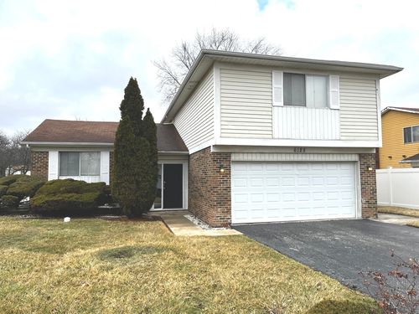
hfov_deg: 67.3
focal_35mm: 26
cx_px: 210
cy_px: 157
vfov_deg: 53.1
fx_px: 315
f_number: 1.6
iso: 50
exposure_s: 1/2410
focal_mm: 5.1
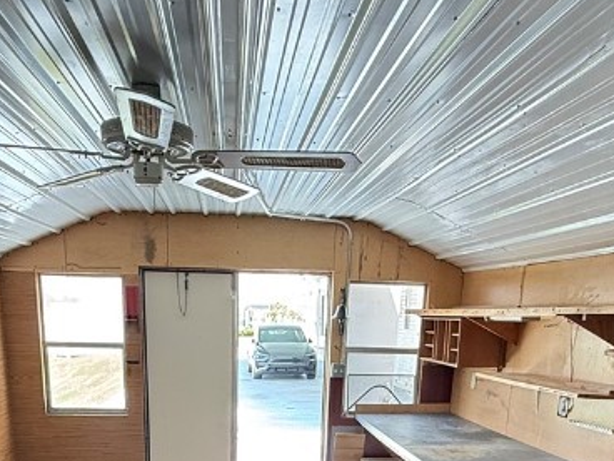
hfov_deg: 47.8
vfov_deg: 32.0
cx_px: 279
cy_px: 523
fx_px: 692
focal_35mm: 39
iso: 160
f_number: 2.2
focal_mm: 2.22
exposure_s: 1/99
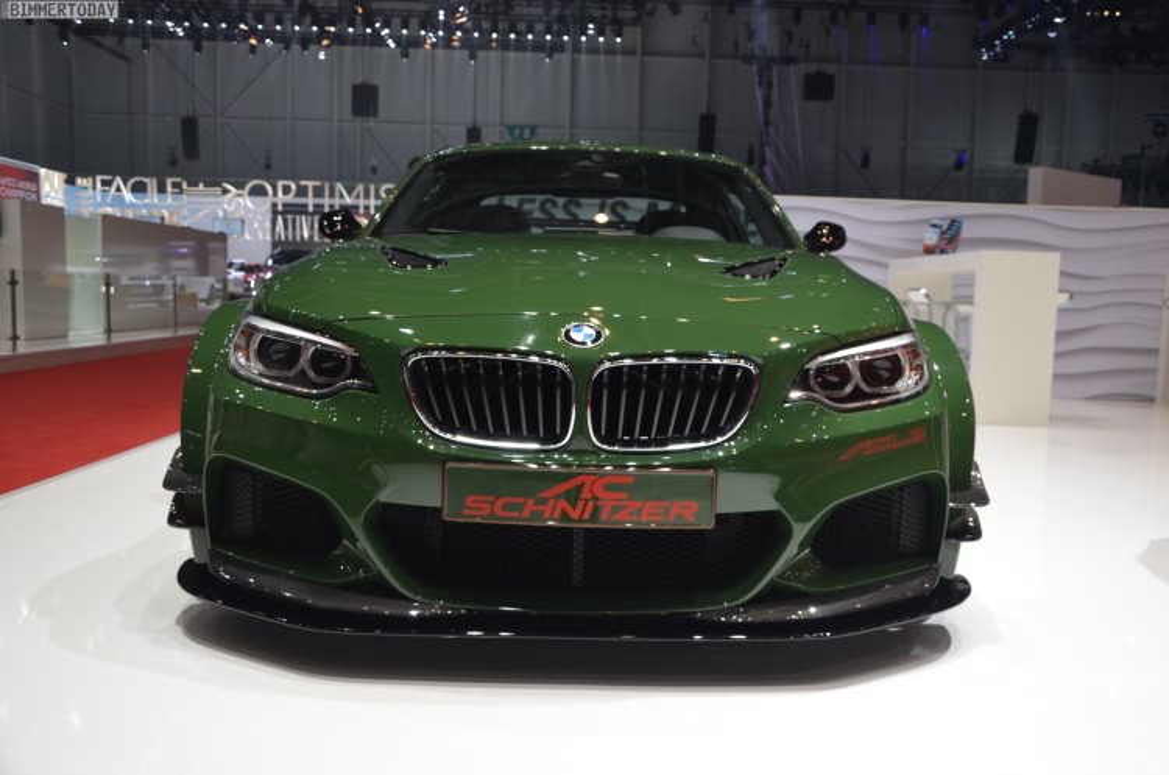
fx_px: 1070
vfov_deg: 39.8
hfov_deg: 57.3
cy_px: 388
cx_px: 584
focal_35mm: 33
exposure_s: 1/125
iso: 250
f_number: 5.6
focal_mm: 22
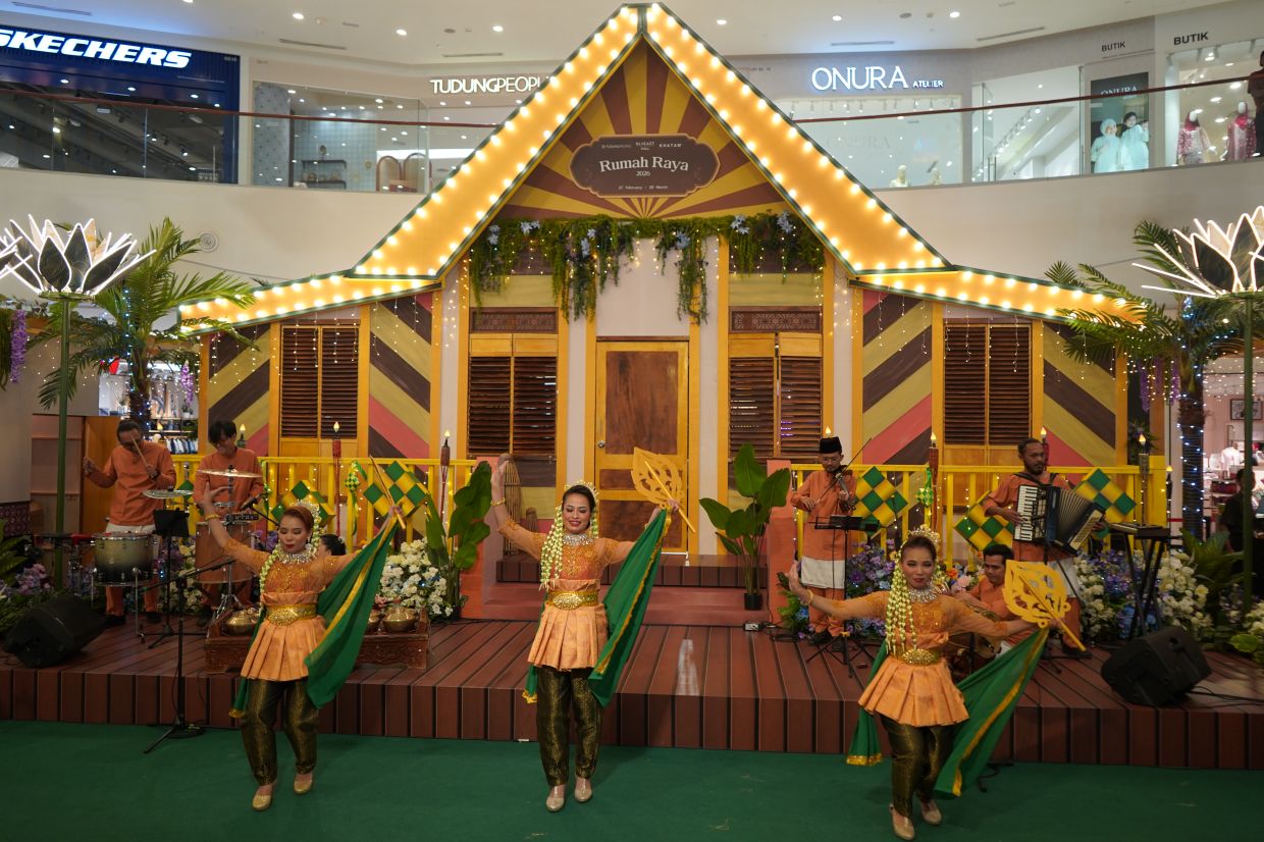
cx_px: 632
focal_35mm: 28
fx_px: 983
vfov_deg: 46.4
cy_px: 421
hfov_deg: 65.5
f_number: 4
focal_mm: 28
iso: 1000
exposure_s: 1/160
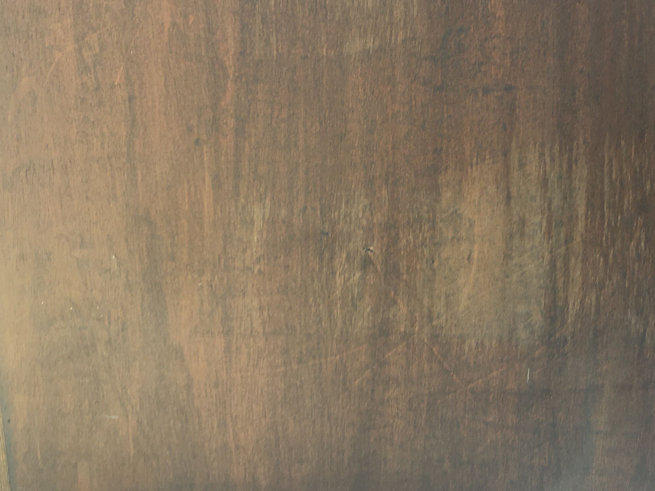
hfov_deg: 31.4
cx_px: 518
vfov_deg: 24.3
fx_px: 1135
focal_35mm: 60
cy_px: 175
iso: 25
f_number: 2.2
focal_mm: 4.15
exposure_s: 1/102
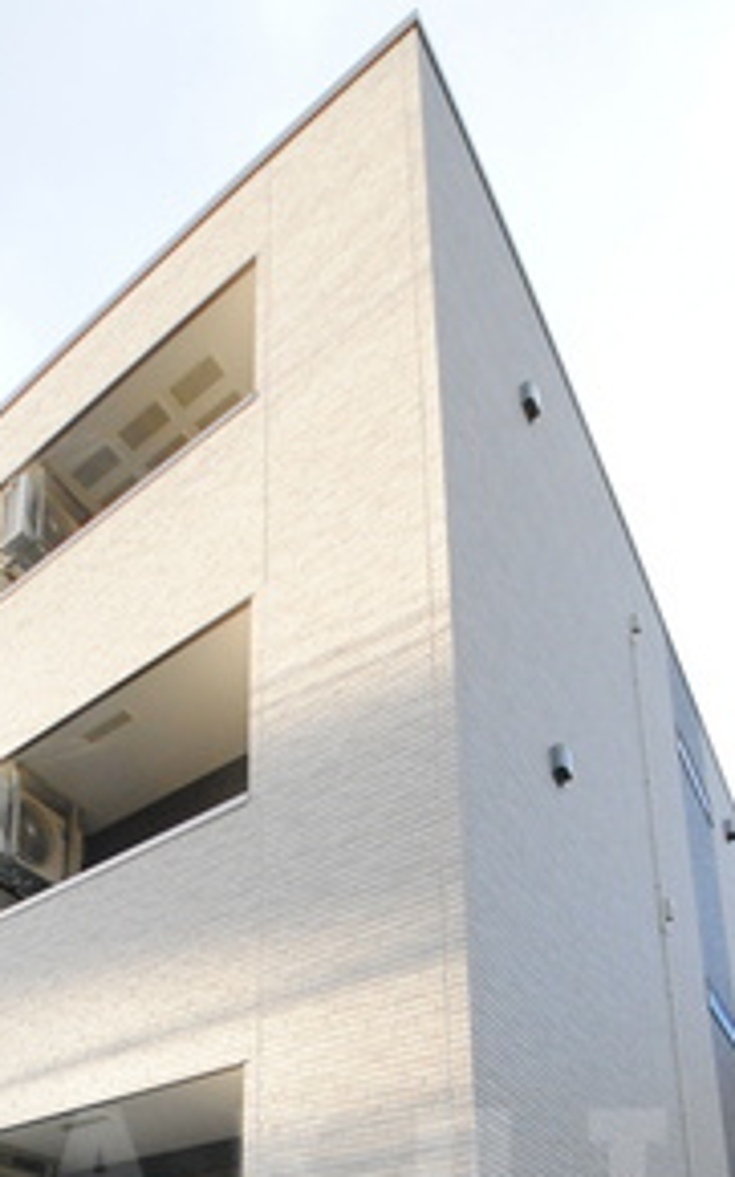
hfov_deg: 45.3
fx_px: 866
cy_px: 1165
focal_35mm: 27
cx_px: 248
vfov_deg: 54.2
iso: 800
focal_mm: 8
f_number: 8
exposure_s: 1/250
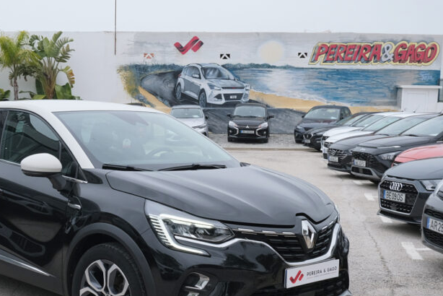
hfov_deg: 32.9
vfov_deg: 22.5
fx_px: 739
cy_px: 211
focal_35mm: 60
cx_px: 128
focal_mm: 24.2
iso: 640
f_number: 9
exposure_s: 1/125
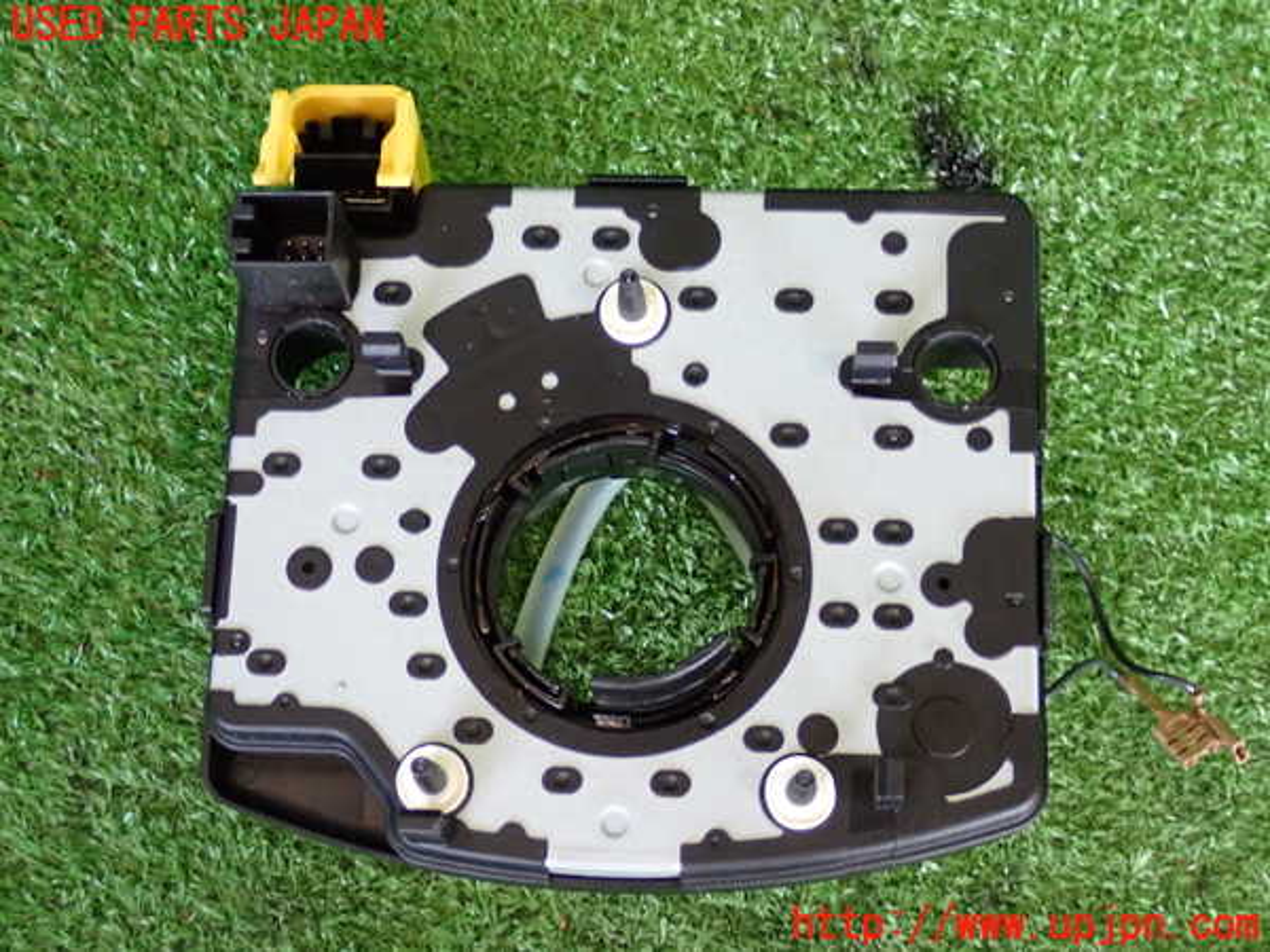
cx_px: 635
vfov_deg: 23.7
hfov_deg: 31.2
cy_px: 476
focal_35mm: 62
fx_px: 2275
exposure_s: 1/60
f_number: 3.6
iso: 800
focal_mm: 11.09
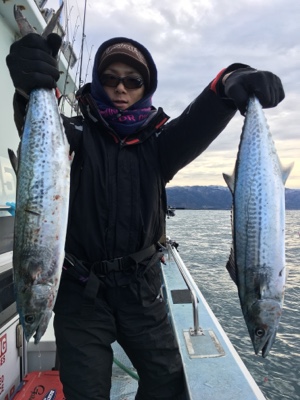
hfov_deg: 48.2
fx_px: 335
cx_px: 150
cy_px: 200
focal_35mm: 29
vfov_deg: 61.7
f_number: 2.2
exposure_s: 1/361
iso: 25
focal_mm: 4.15
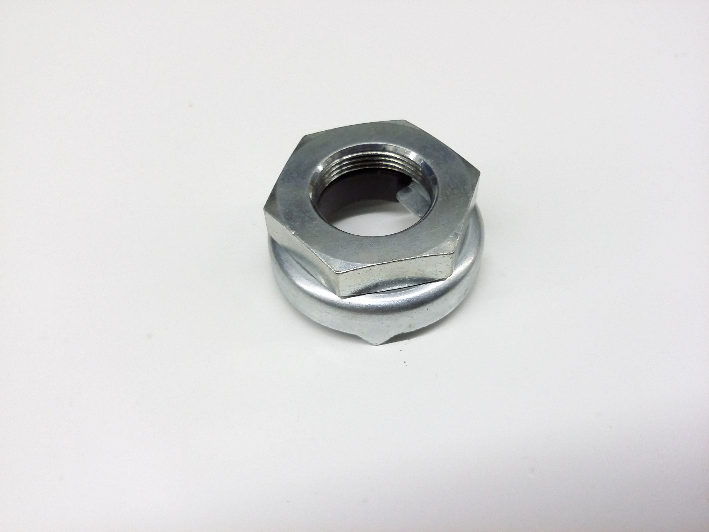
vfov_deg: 44.2
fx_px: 655
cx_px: 354
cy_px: 266
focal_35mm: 32
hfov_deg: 56.8
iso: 200
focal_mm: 3.4
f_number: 2.4
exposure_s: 1/24
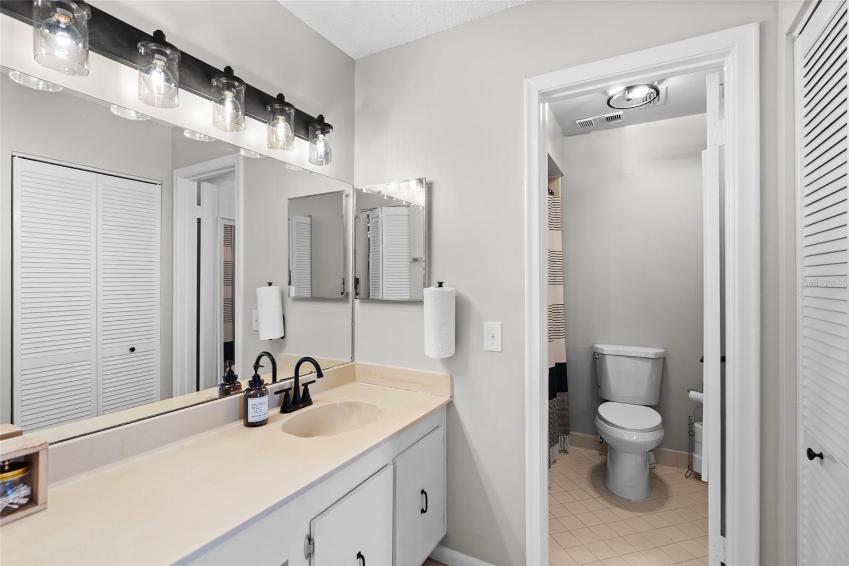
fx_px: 377
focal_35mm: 16
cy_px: 283
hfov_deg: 96.7
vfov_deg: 73.7
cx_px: 424
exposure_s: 1.6
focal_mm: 16
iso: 250
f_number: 9
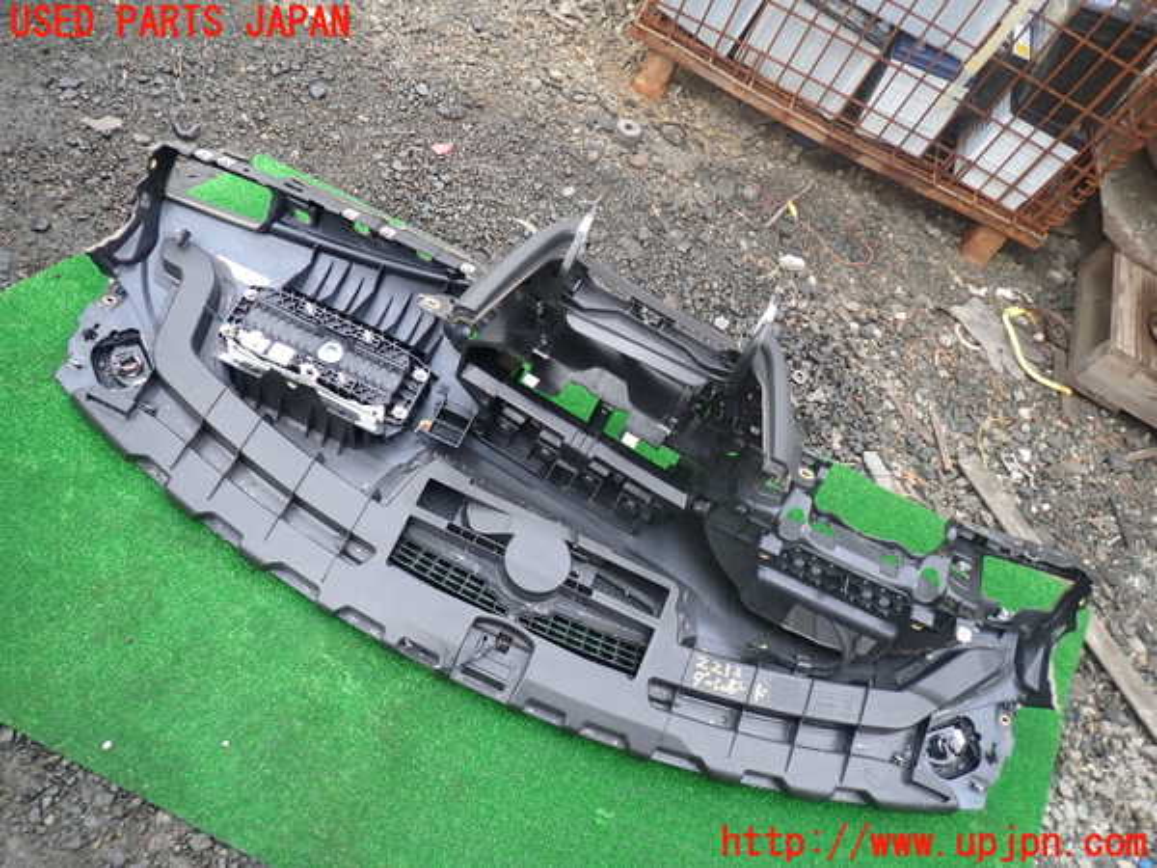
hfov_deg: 69.4
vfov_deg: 54.9
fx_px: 836
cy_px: 434
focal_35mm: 25
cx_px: 578
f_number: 2
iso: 200
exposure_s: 1/50
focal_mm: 4.5
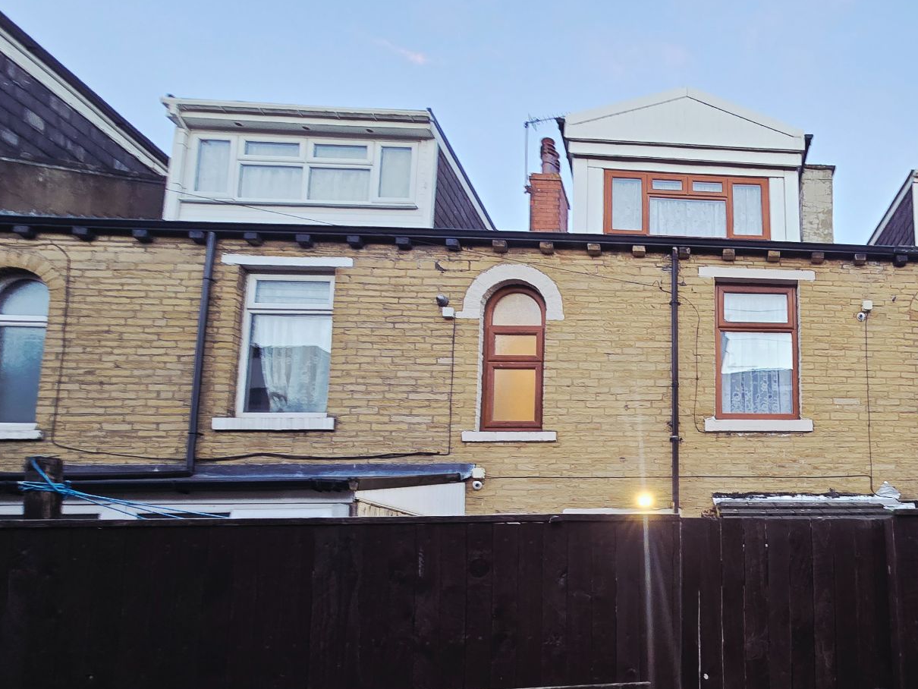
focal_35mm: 22
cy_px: 505
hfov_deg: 67.0
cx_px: 771
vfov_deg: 58.4
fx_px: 584
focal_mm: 2.2
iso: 125
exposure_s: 1/50
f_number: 2.2
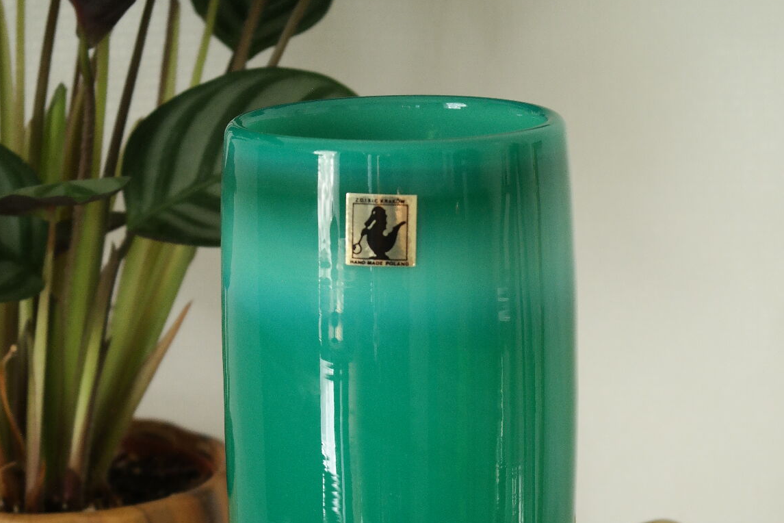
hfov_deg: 19.6
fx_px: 2265
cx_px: 391
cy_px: 521
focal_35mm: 104
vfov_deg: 13.0
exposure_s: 1/30
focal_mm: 45
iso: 800
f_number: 5.6
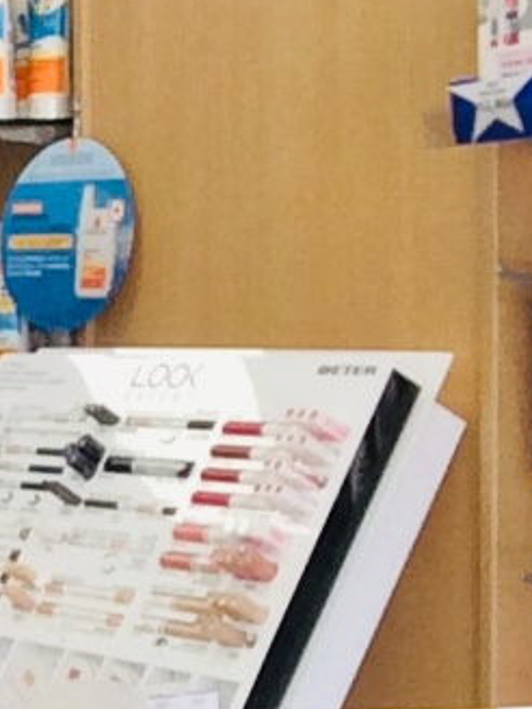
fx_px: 2193
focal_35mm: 107
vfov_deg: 17.9
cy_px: 732
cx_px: -327
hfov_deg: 12.9
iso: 80
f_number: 2.4
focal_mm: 2.15
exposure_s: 1/100
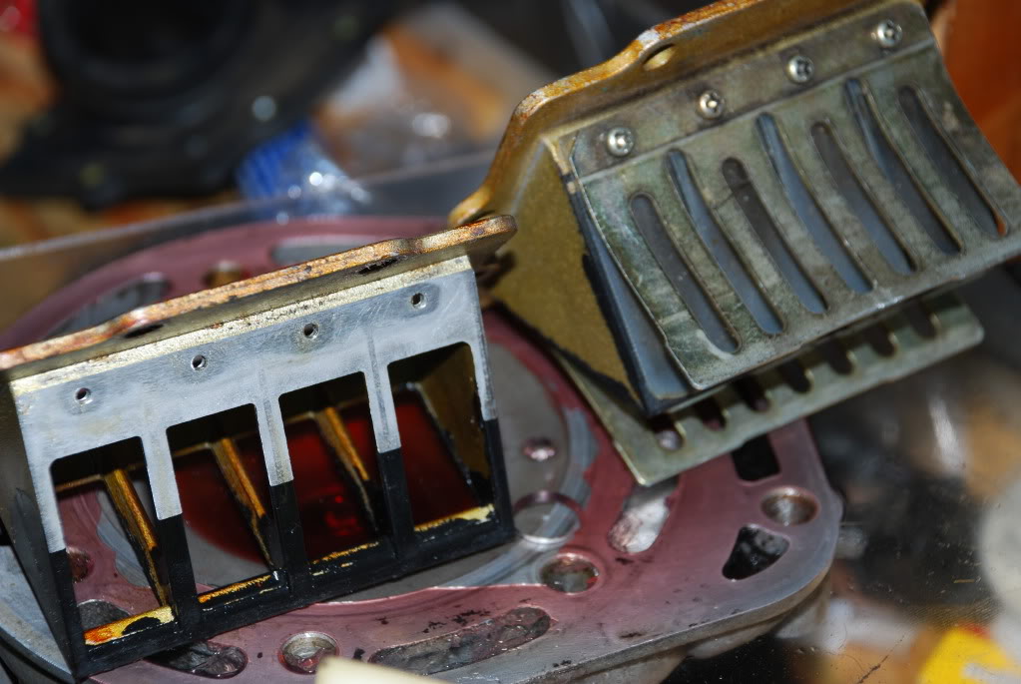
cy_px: 342
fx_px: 3621
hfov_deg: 16.1
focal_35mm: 128
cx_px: 510
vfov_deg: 10.8
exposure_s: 1/60
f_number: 5.6
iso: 100
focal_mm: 85
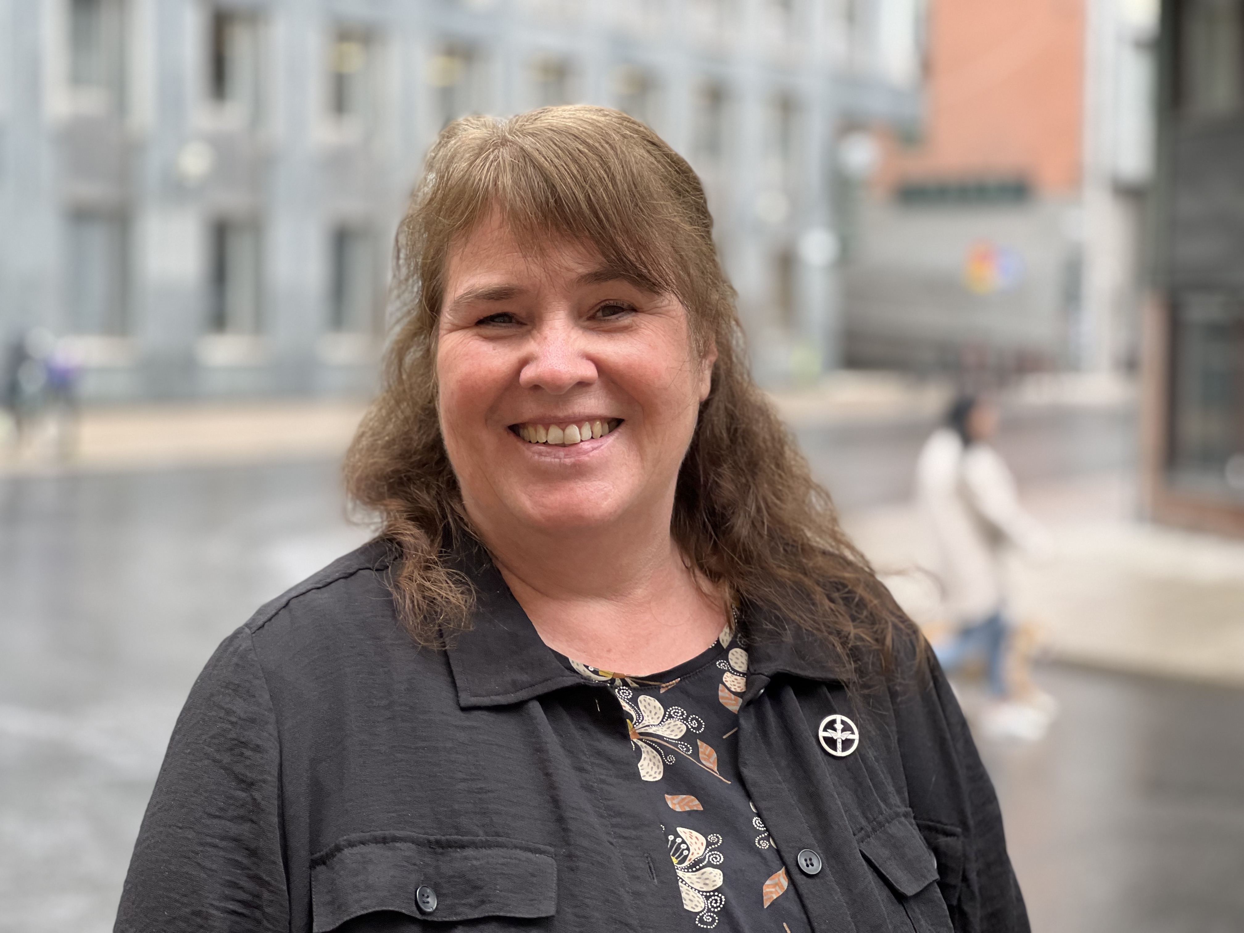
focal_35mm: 77
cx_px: 622
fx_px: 2767
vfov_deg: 19.1
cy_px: 466
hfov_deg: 25.3
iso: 80
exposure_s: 1/121
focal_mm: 9
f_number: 2.8
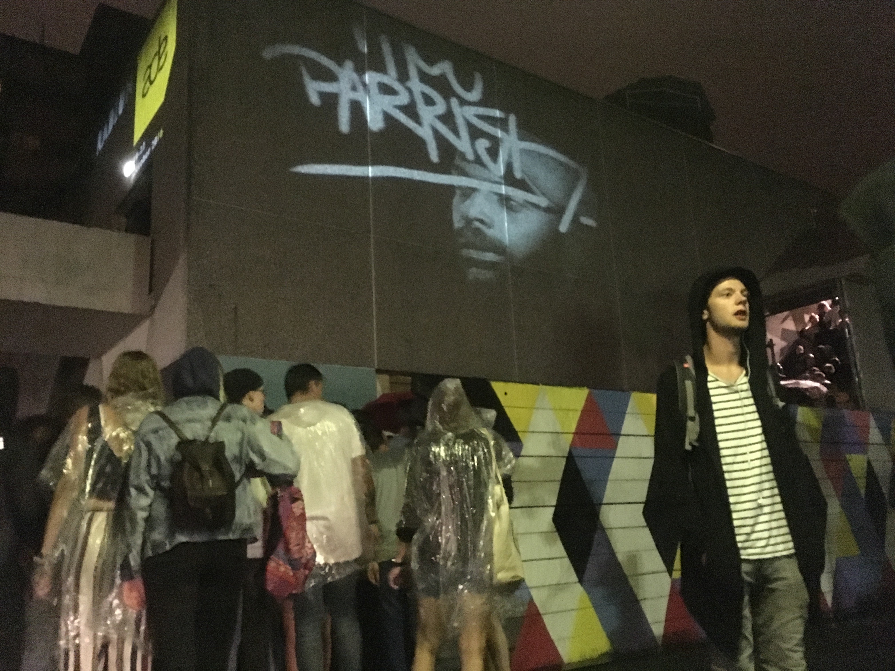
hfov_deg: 61.7
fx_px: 750
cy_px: 336
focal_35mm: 29
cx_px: 448
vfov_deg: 48.2
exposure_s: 1/17
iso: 1600
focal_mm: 4.15
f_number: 2.2
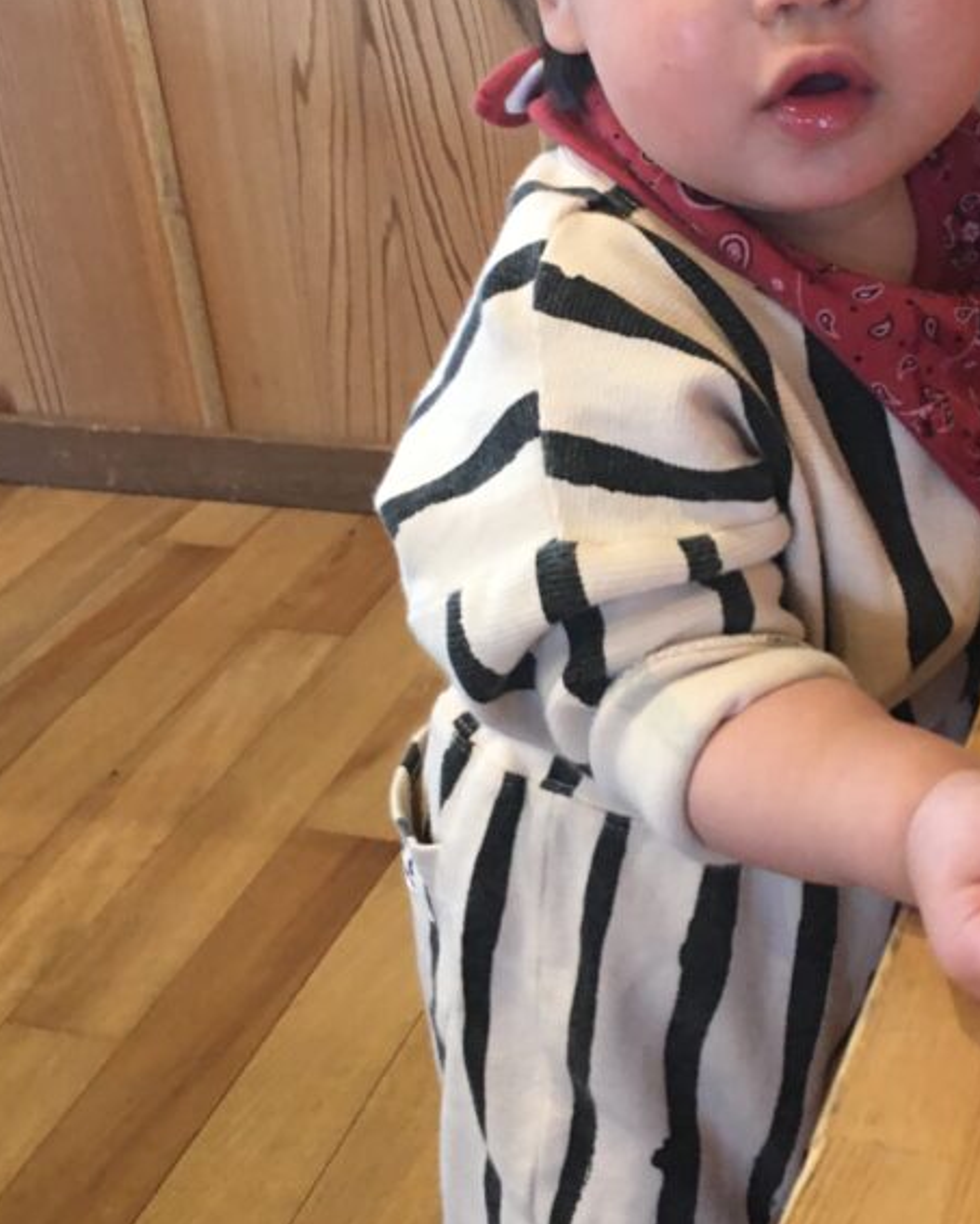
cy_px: 523
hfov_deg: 28.7
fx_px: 1885
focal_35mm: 52
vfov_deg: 35.9
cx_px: 725
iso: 80
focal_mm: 4.15
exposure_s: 1/15
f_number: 2.2
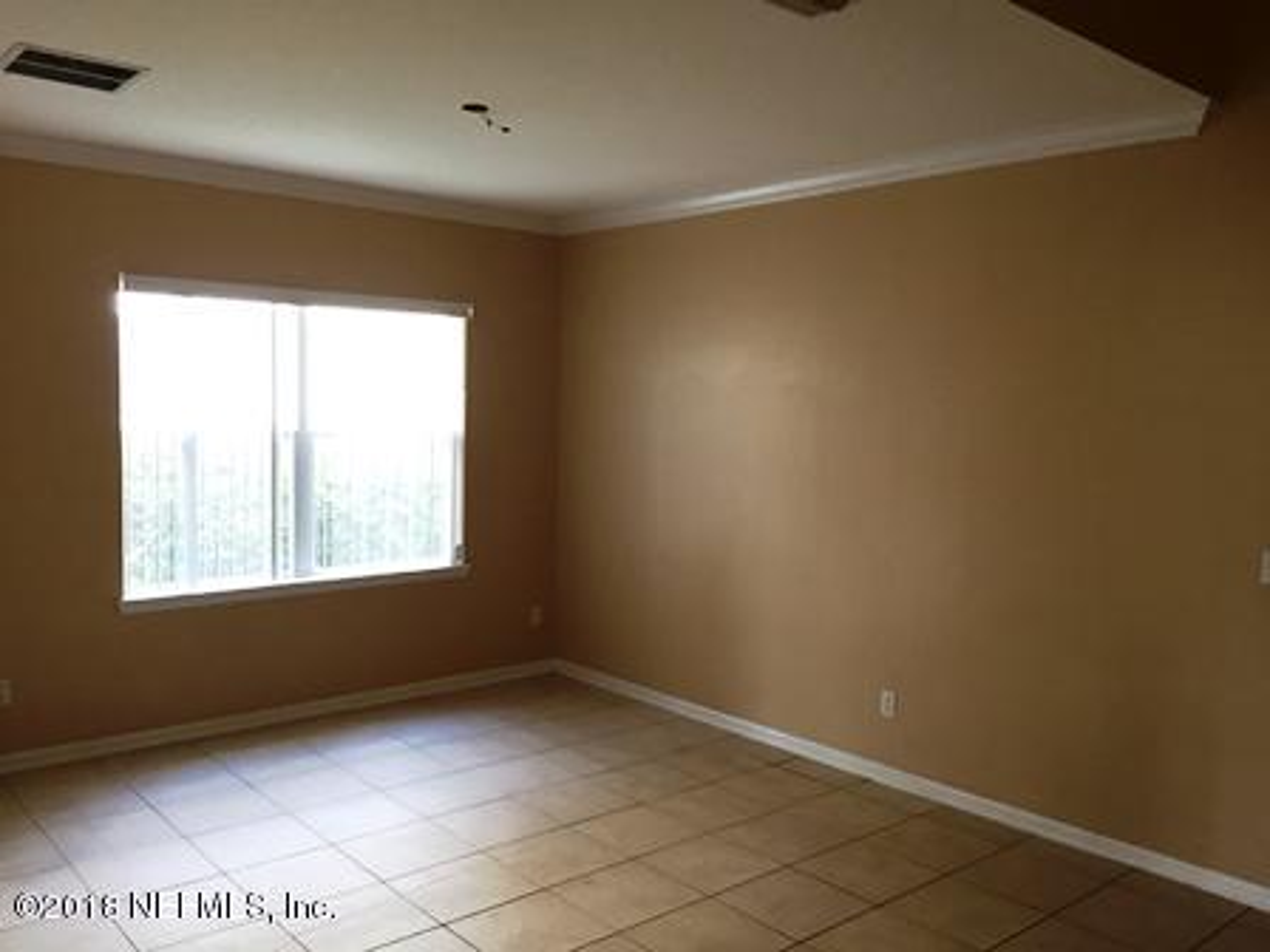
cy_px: 476
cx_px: 635
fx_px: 1064
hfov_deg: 61.7
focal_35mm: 29
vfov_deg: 48.2
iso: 80
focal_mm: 4.15
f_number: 2.2
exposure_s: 1/30
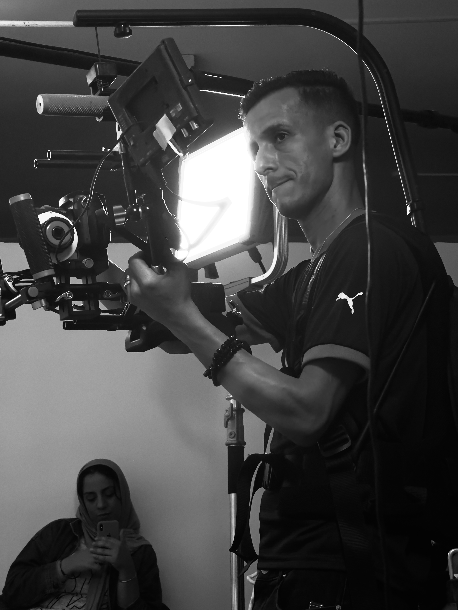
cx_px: 229
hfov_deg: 19.1
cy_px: 305
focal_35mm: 77
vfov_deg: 25.3
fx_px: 1358
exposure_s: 1/99
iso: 80
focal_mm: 9
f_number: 2.8
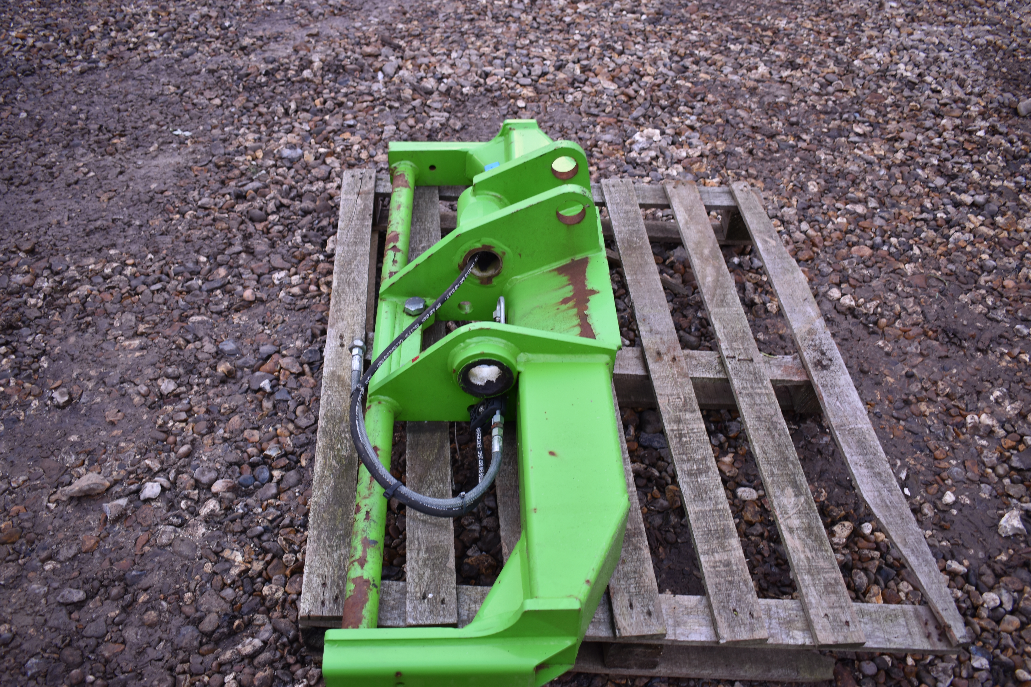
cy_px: 344
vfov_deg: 41.7
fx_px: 902
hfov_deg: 59.5
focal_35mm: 32
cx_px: 516
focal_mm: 21
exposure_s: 1/25
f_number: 3.8
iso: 100
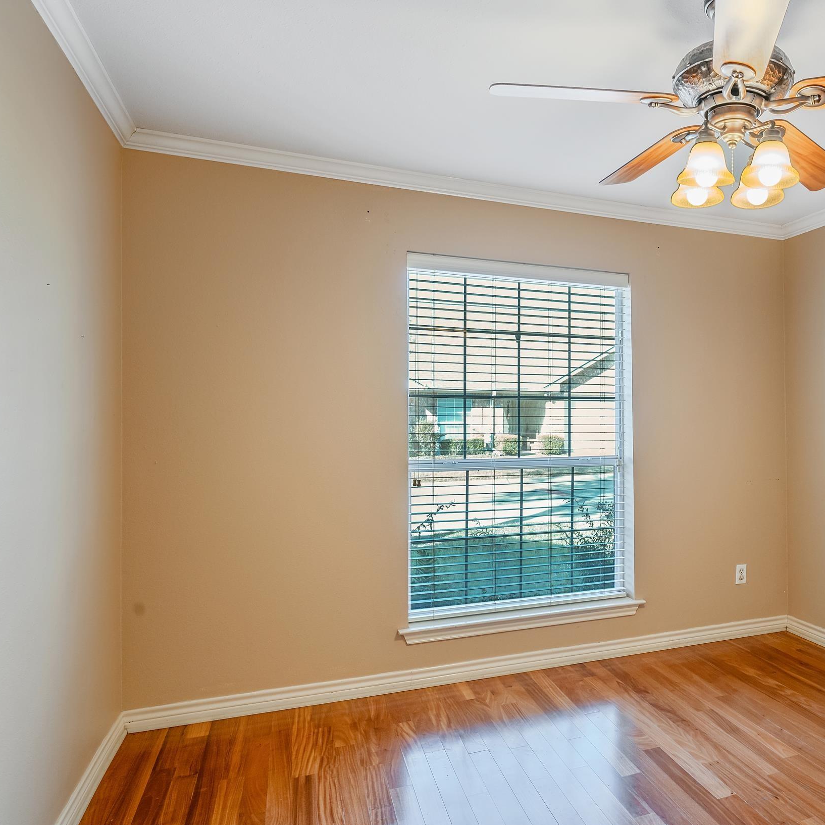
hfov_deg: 57.7
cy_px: 413
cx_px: 625
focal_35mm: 26
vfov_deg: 60.9
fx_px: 701
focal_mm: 20
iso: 800
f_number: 8
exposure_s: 1/15
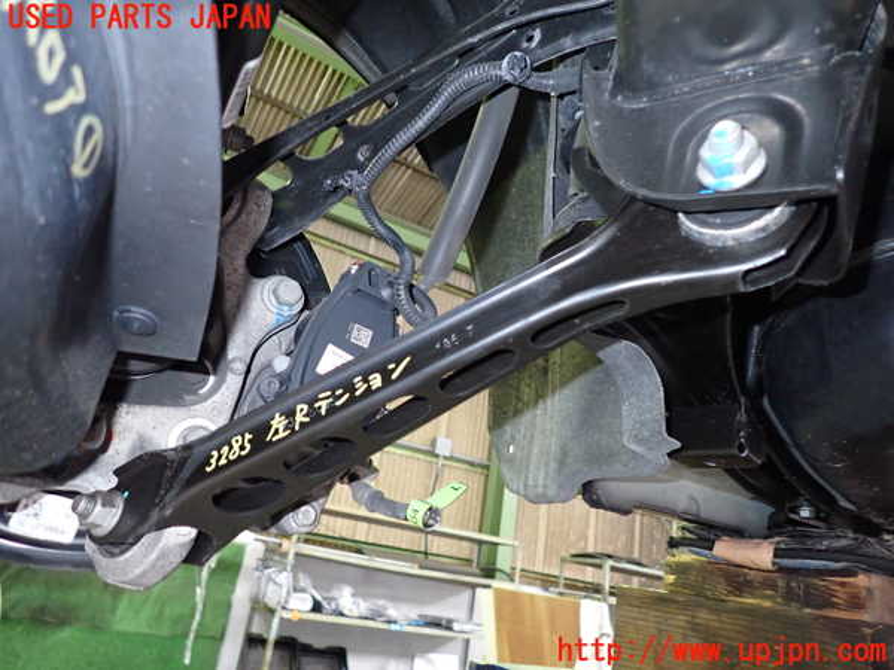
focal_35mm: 25
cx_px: 447
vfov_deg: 54.9
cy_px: 335
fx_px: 646
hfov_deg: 69.4
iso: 640
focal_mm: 4.5
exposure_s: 1/4
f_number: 5.6
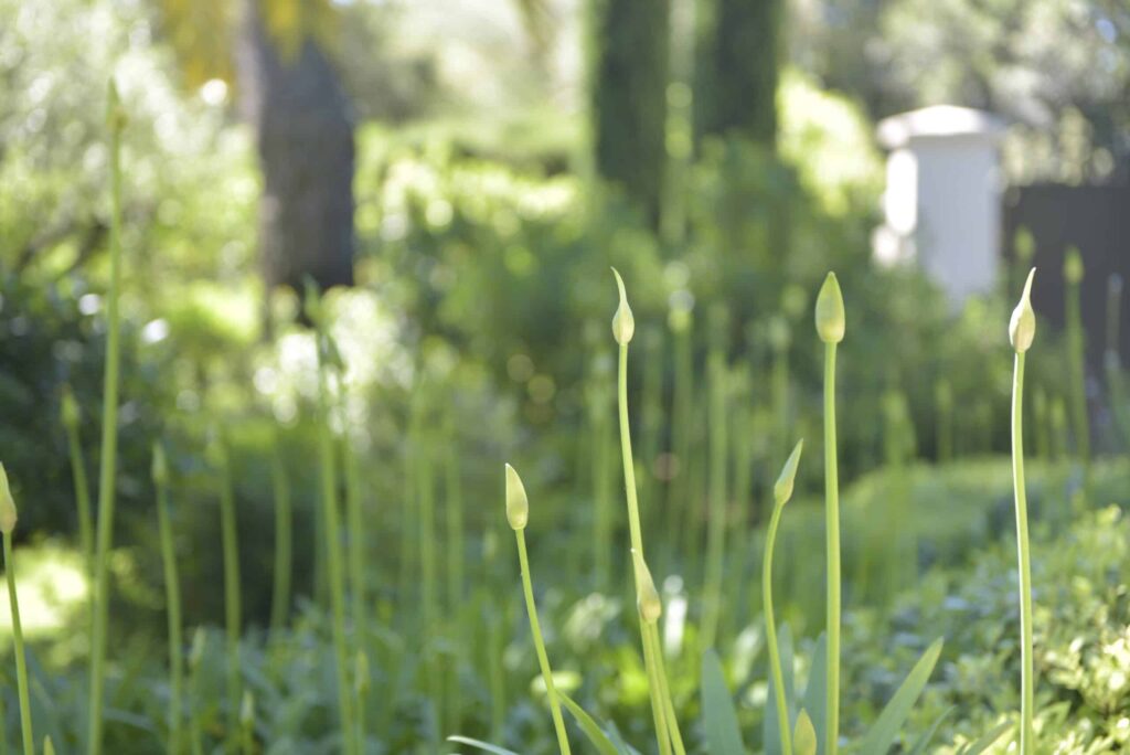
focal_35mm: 66
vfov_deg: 20.6
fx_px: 2073
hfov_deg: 30.5
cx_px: 565
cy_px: 378
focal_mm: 66
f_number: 2.8
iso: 64
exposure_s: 1/100
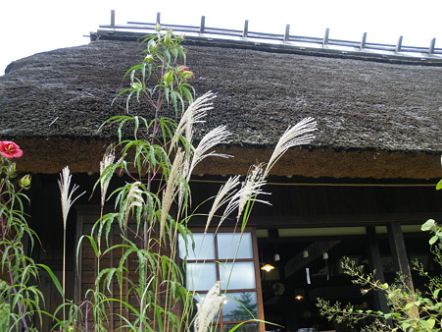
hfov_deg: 51.4
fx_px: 460
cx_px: 221
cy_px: 166
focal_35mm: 36
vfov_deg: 39.6
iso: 64
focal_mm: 6.3
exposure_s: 1/100
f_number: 3.5
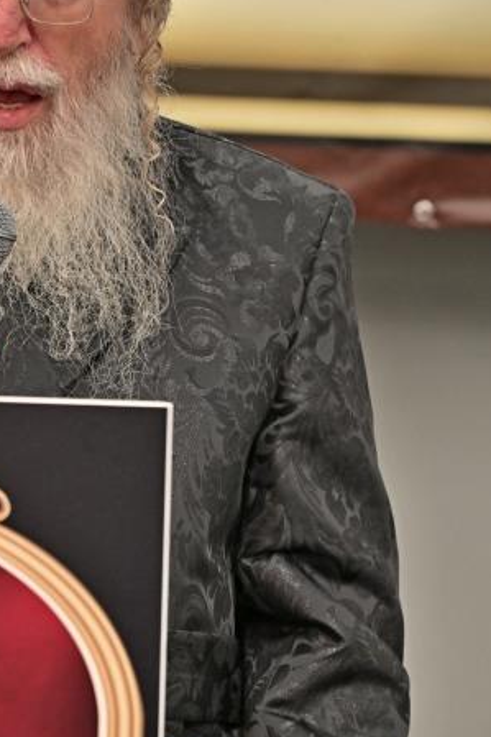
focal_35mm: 226
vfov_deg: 9.1
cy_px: 412
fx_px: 4627
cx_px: -53
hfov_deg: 6.0
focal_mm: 99
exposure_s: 1/160
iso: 800
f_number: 4
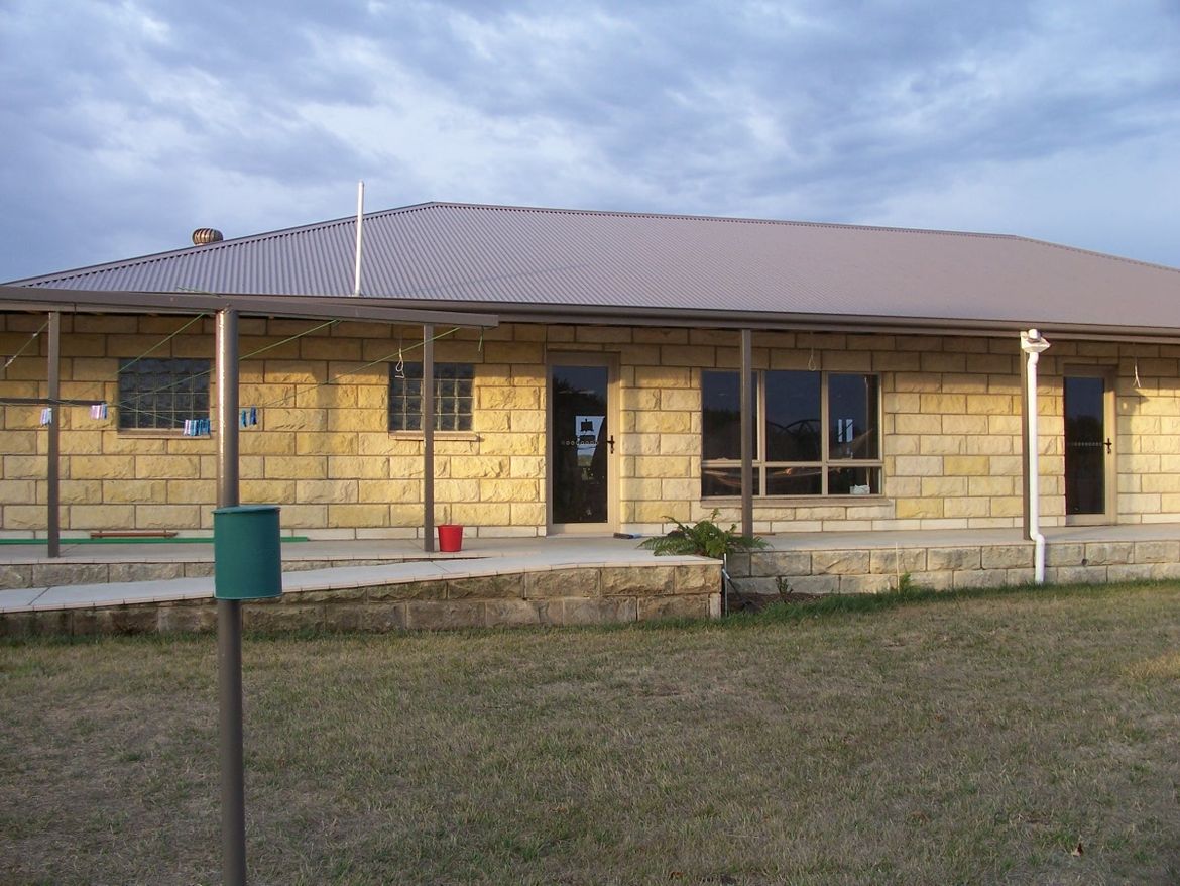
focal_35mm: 35
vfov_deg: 40.7
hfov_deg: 52.6
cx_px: 590
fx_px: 1193
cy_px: 443
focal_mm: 6
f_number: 2.8
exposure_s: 1/250
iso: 80
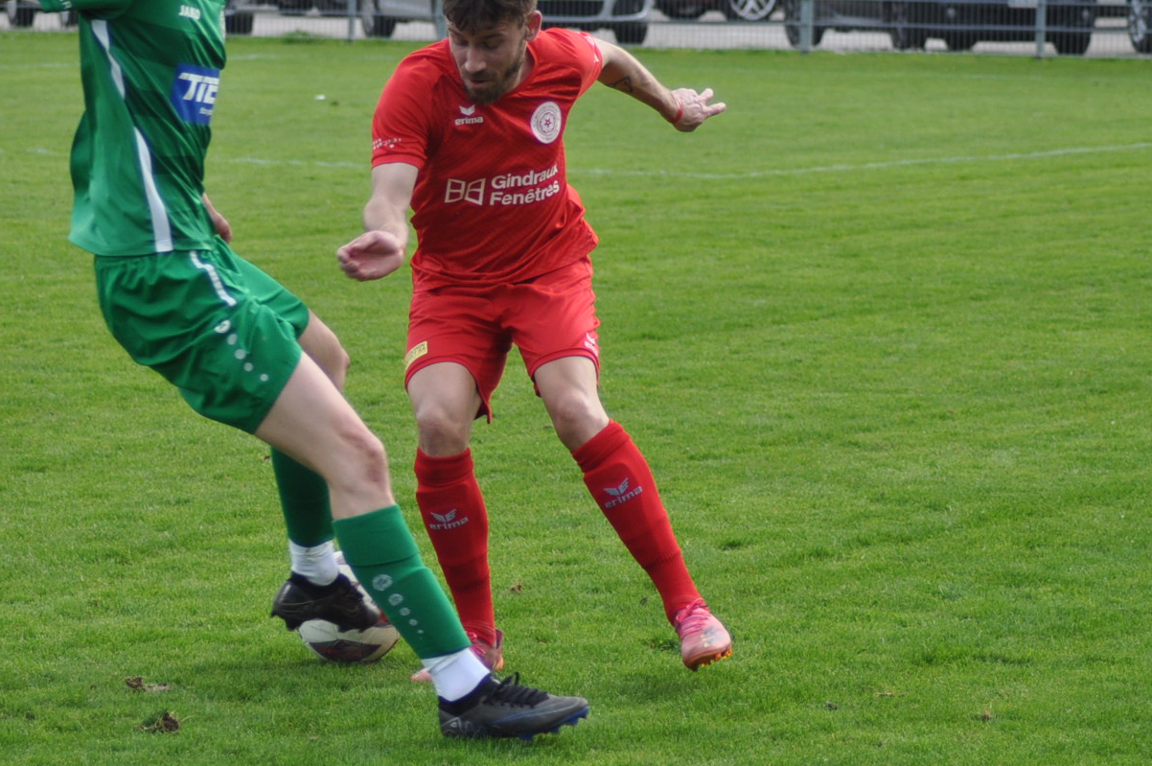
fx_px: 6841
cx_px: 386
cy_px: 305
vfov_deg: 6.4
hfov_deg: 9.6
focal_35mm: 214
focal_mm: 80
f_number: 4.2
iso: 400
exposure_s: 1/1000
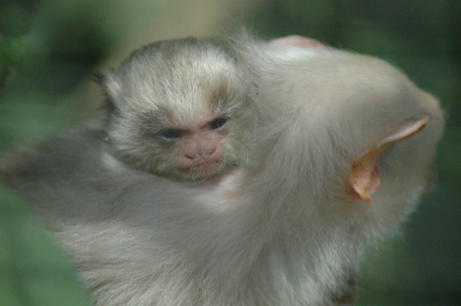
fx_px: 5756
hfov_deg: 4.6
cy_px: 153
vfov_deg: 3.0
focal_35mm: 450
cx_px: 230
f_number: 6.3
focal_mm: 300
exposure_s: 1/2500
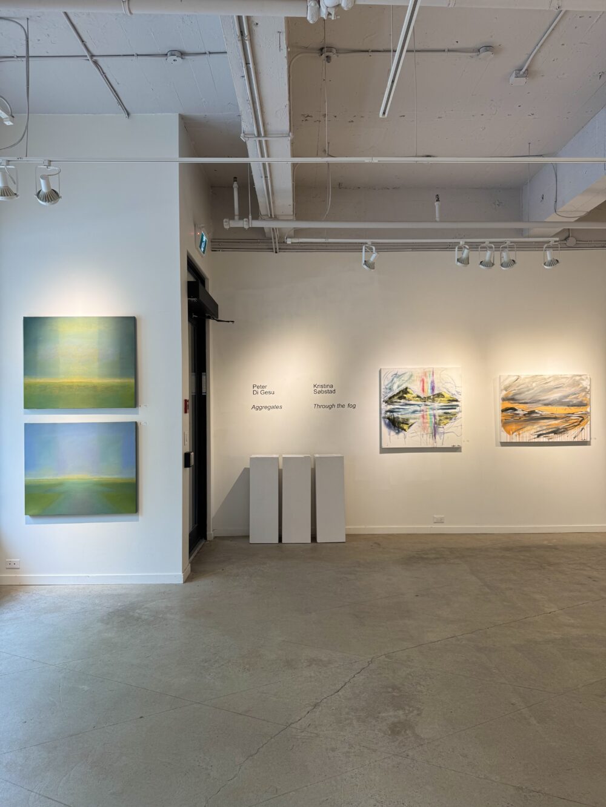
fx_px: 560
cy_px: 404
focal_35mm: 24
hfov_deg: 56.8
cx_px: 303
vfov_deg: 71.6
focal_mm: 6.76
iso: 64
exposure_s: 1/120
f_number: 1.78
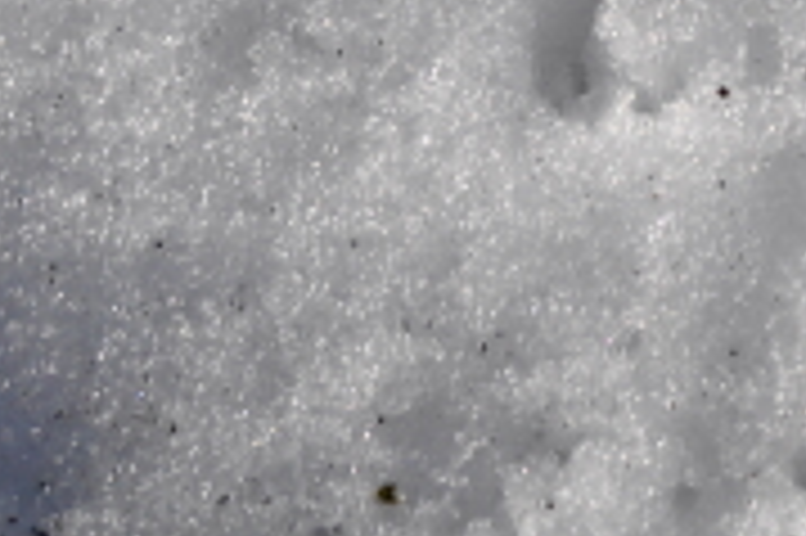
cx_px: 1279
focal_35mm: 293
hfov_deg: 6.9
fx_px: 6549
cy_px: -874
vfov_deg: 4.5
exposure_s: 1/125
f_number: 6.3
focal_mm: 35
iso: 100
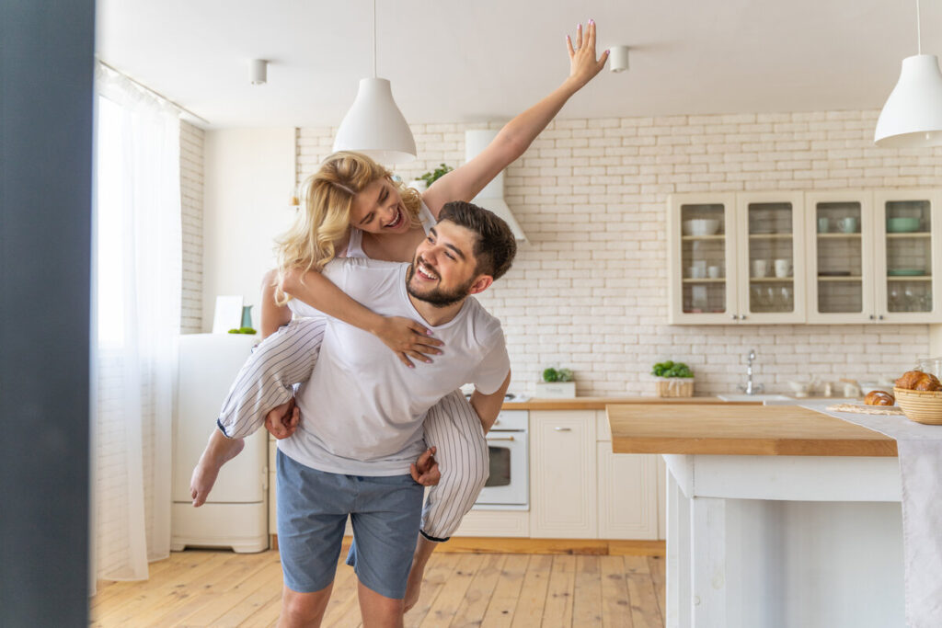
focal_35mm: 37
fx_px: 968
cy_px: 314
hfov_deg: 51.9
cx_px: 471
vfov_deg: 36.0
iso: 250
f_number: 2.8
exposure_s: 1/200
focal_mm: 37
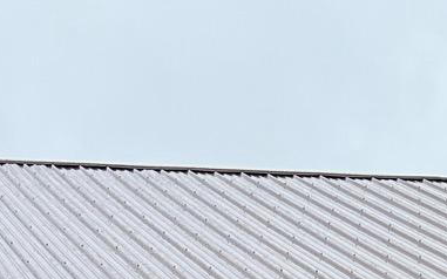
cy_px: 788
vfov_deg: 7.8
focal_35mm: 148
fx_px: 1803
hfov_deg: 14.0
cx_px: 68
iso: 50
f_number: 1.5
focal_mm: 5.7
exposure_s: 1/1183
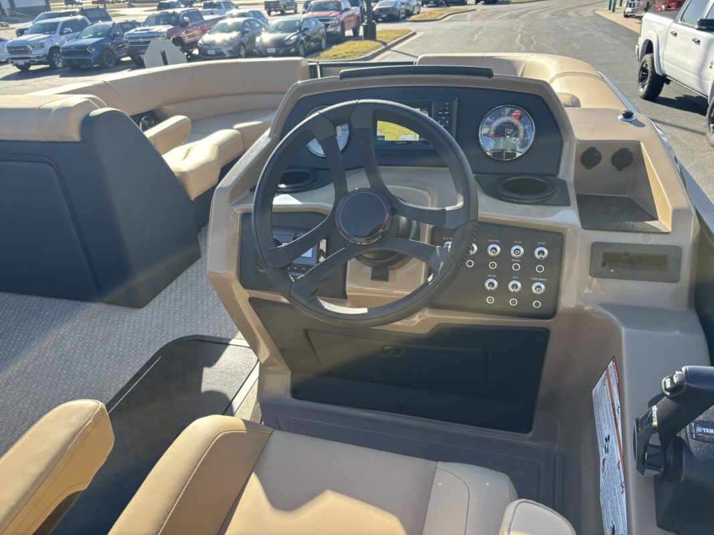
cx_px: 357
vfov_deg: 53.1
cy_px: 268
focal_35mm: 26
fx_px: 536
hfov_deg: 67.3
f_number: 1.6
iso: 50
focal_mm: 5.96
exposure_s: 1/645
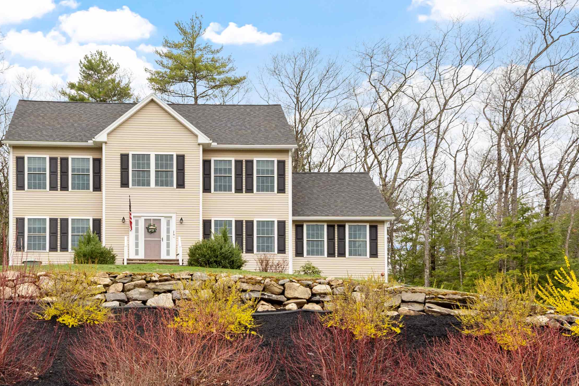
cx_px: 188
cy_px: 189
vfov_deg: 29.2
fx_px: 740
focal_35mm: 46
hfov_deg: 42.1
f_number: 9
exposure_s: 1/125
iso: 100
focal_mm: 22
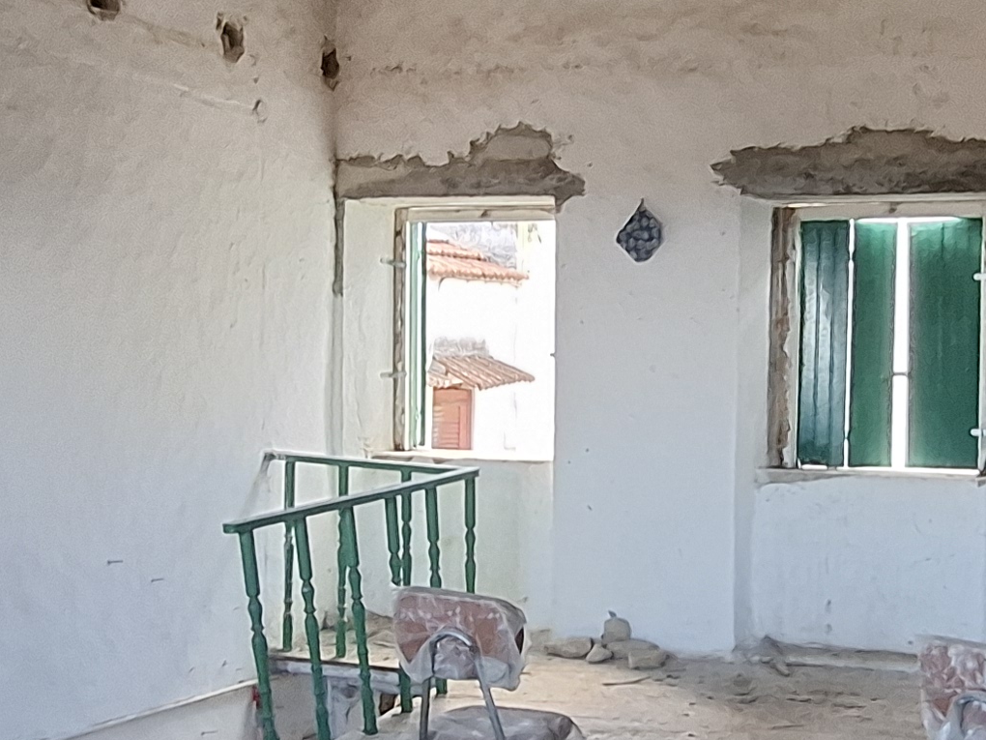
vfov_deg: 28.0
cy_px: 453
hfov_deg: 36.3
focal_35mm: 52
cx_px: 686
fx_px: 1481
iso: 200
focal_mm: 1.74
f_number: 2.2
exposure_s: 1/33
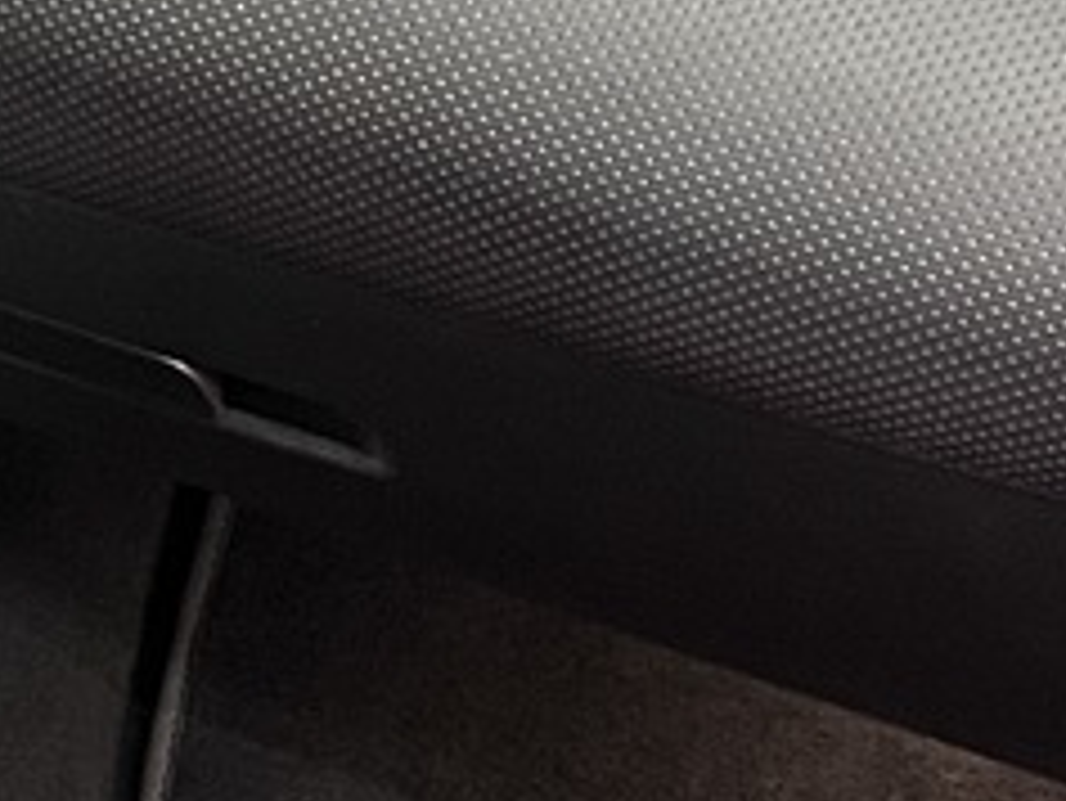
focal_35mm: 158
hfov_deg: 11.9
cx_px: -544
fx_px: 4868
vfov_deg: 9.4
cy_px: 292
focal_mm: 5.1
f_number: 1.6
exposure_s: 1/25
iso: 500
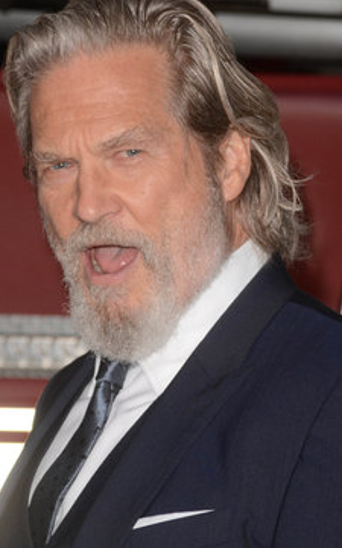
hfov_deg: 6.9
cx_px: 150
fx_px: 2833
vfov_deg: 11.0
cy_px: 269
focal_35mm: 190
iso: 400
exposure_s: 1/400
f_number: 8
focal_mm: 112
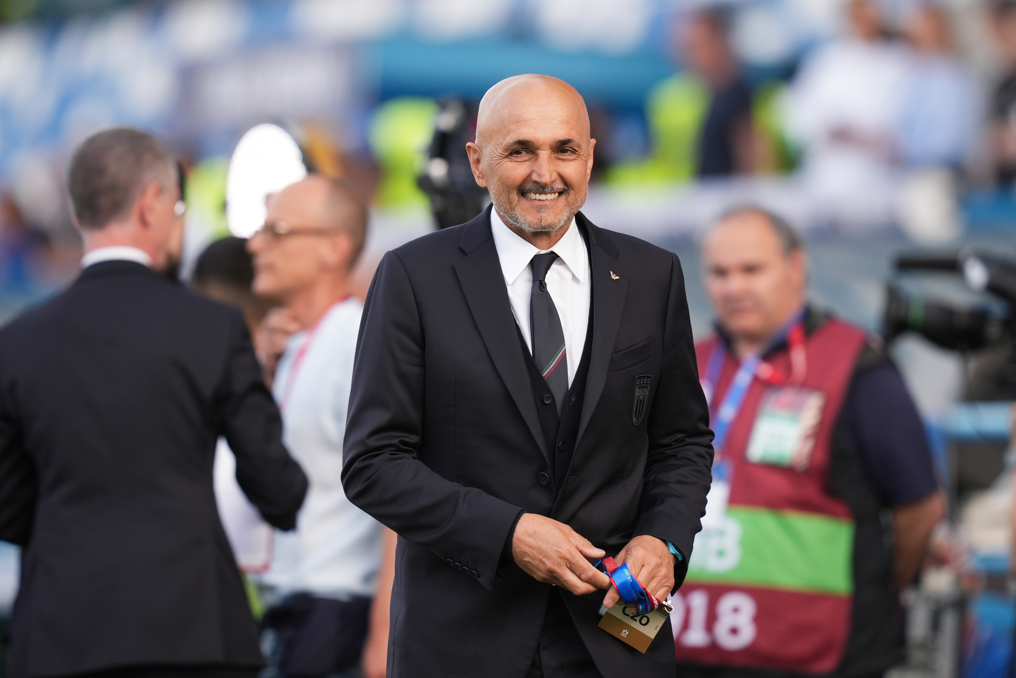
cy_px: 339
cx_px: 508
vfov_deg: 3.4
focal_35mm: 400
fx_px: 11288
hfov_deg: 5.2
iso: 500
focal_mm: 400
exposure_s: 1/800
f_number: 3.2
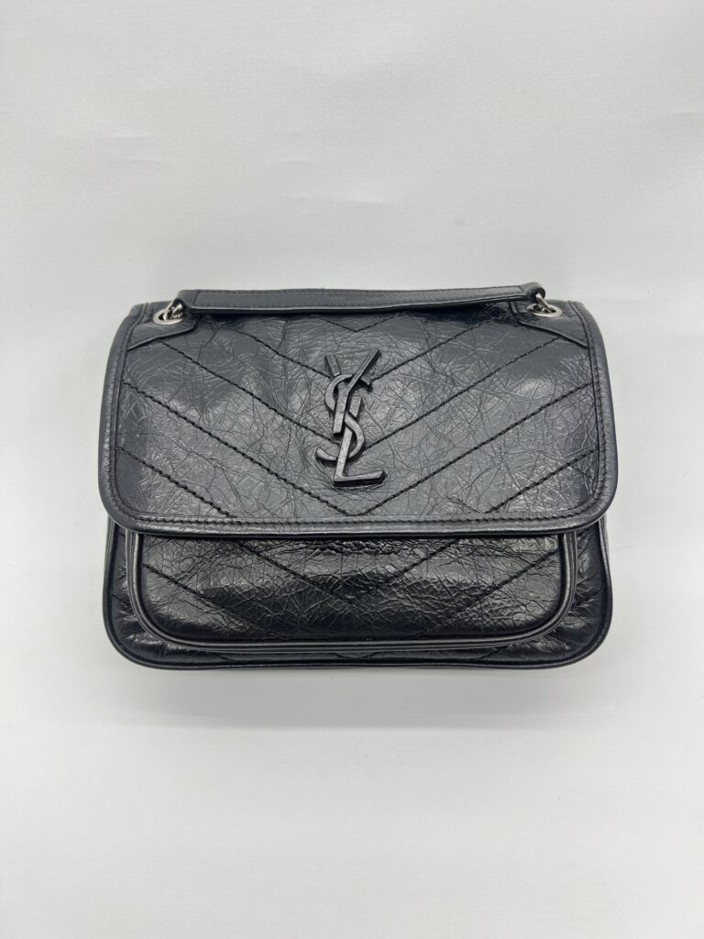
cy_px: 470
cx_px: 352
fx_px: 705
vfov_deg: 67.3
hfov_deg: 53.1
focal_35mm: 26
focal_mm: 5.7
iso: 32
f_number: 1.5
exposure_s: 1/100
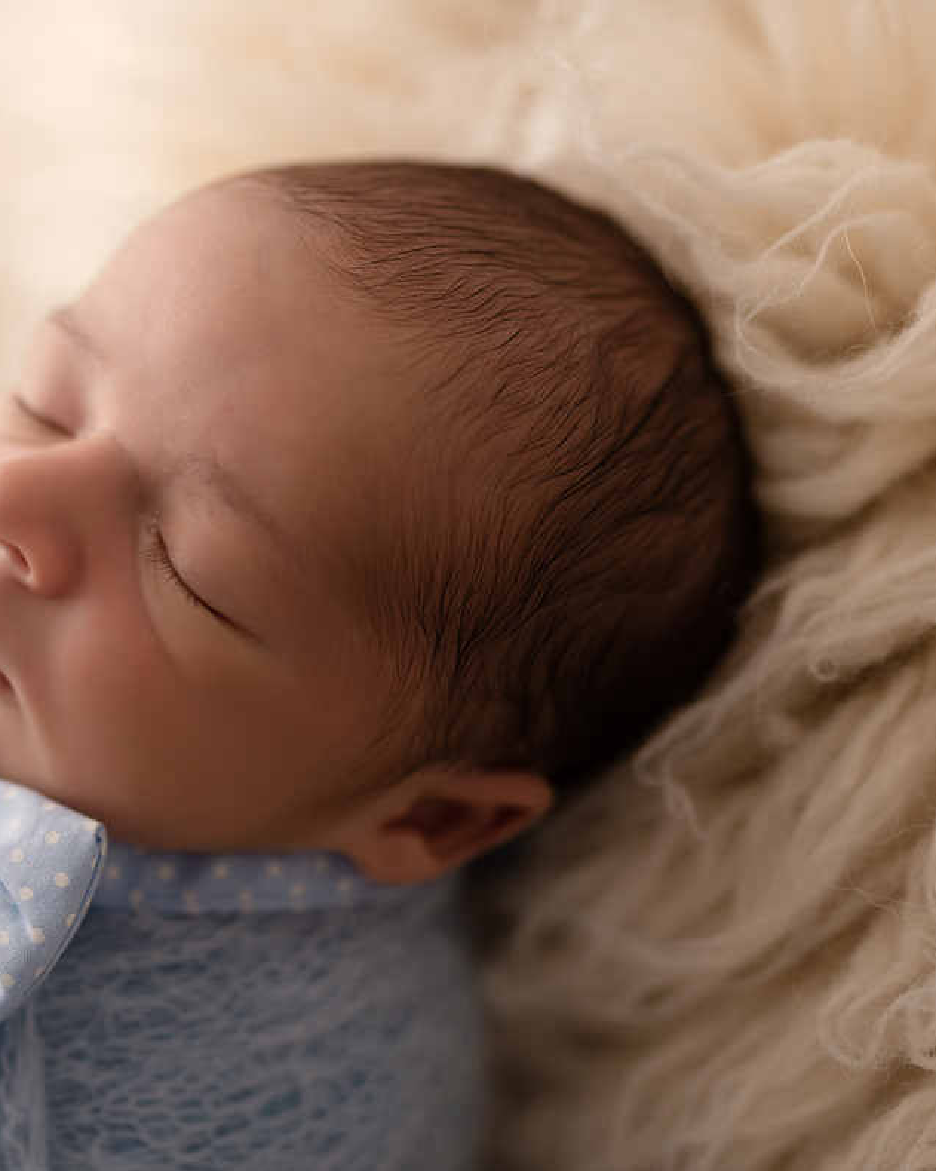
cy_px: 583
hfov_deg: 29.9
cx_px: 258
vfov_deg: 37.3
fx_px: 1732
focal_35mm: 50
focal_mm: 35
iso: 80
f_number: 1.8
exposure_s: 1/200
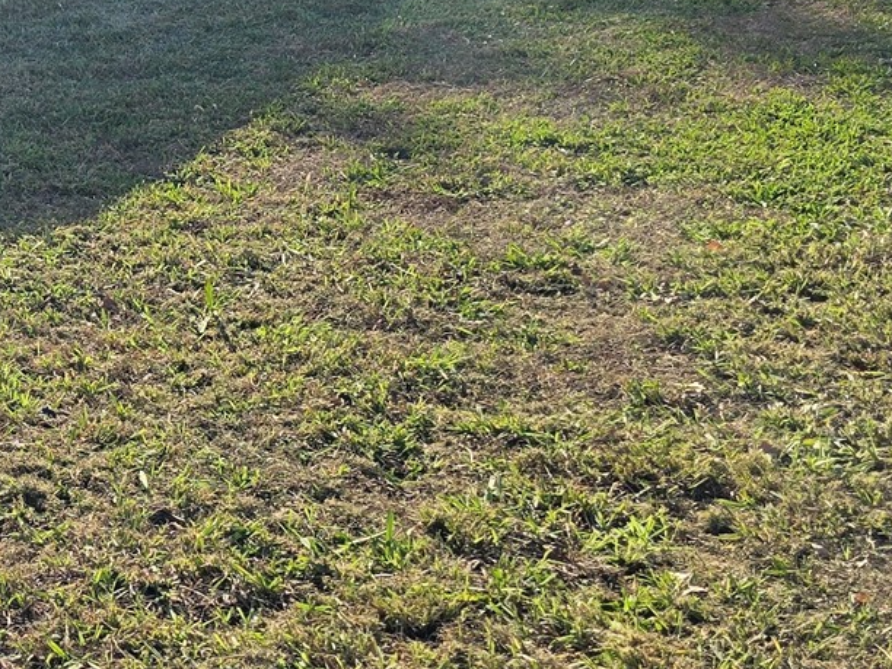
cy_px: 28
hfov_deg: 21.4
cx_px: -434
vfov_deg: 18.7
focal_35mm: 77
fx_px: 1984
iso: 12
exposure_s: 1/887
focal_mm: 6.3
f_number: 1.7
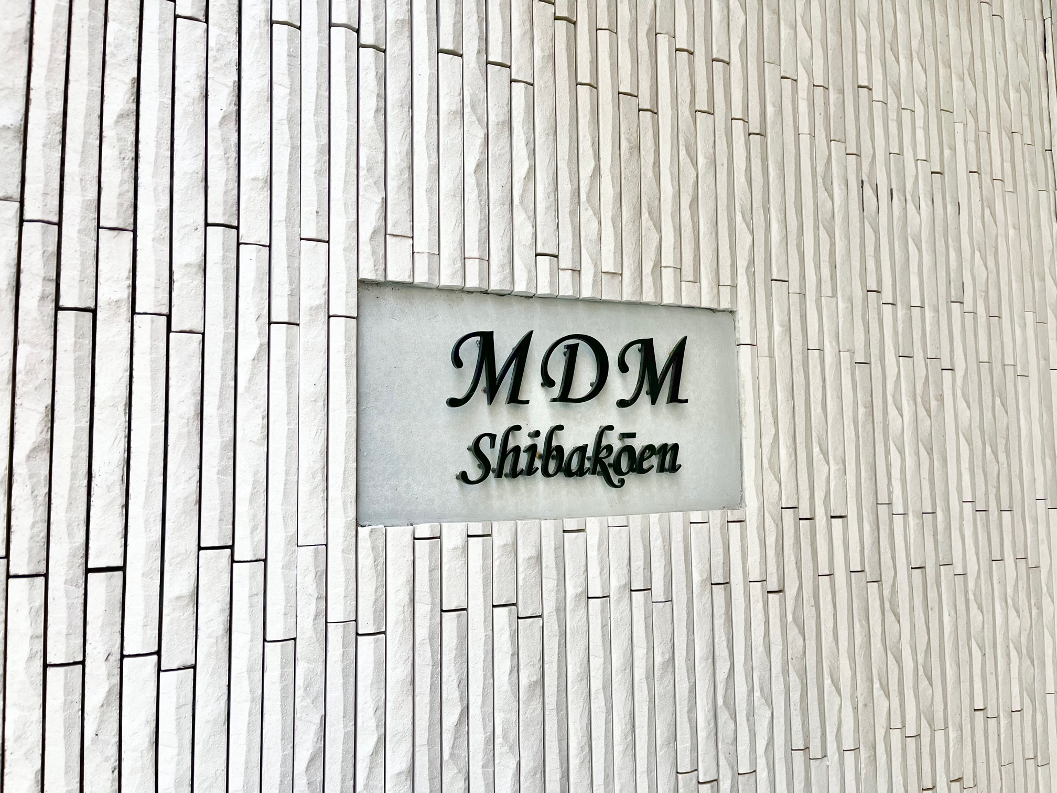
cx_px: 528
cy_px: 396
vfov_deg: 53.1
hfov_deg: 67.3
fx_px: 794
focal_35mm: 26
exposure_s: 1/121
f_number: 1.6
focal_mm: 5.1
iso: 80
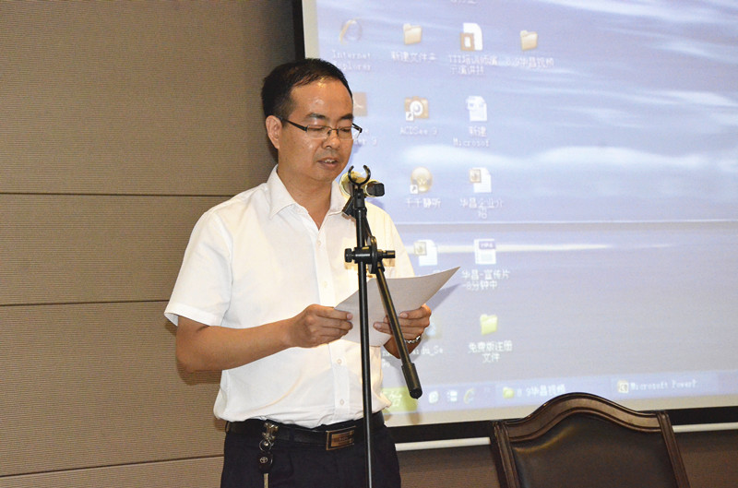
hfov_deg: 23.4
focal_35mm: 87
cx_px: 369
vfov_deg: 15.6
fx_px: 1779
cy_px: 244
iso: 6400
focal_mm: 58
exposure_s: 1/160
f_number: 8
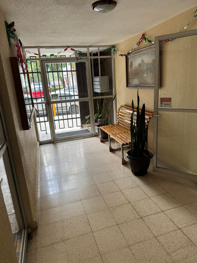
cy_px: 132
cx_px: 98
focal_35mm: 24
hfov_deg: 56.8
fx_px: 182
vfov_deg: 71.6
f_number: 1.78
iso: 100
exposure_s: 1/121
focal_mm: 6.76
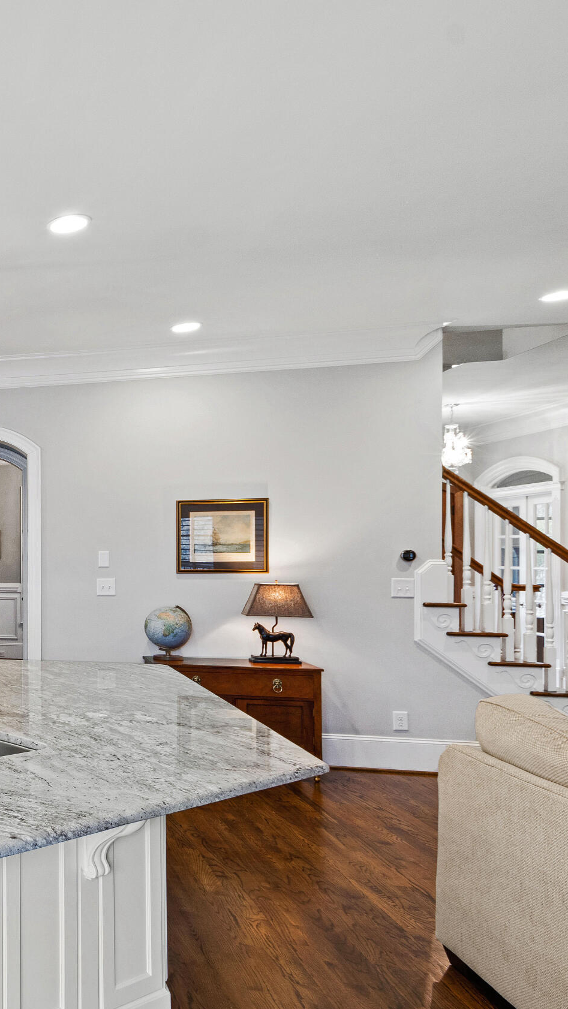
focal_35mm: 28
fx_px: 750
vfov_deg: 67.7
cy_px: 561
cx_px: -227
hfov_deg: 29.8
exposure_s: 1/2
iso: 100
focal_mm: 10
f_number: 8
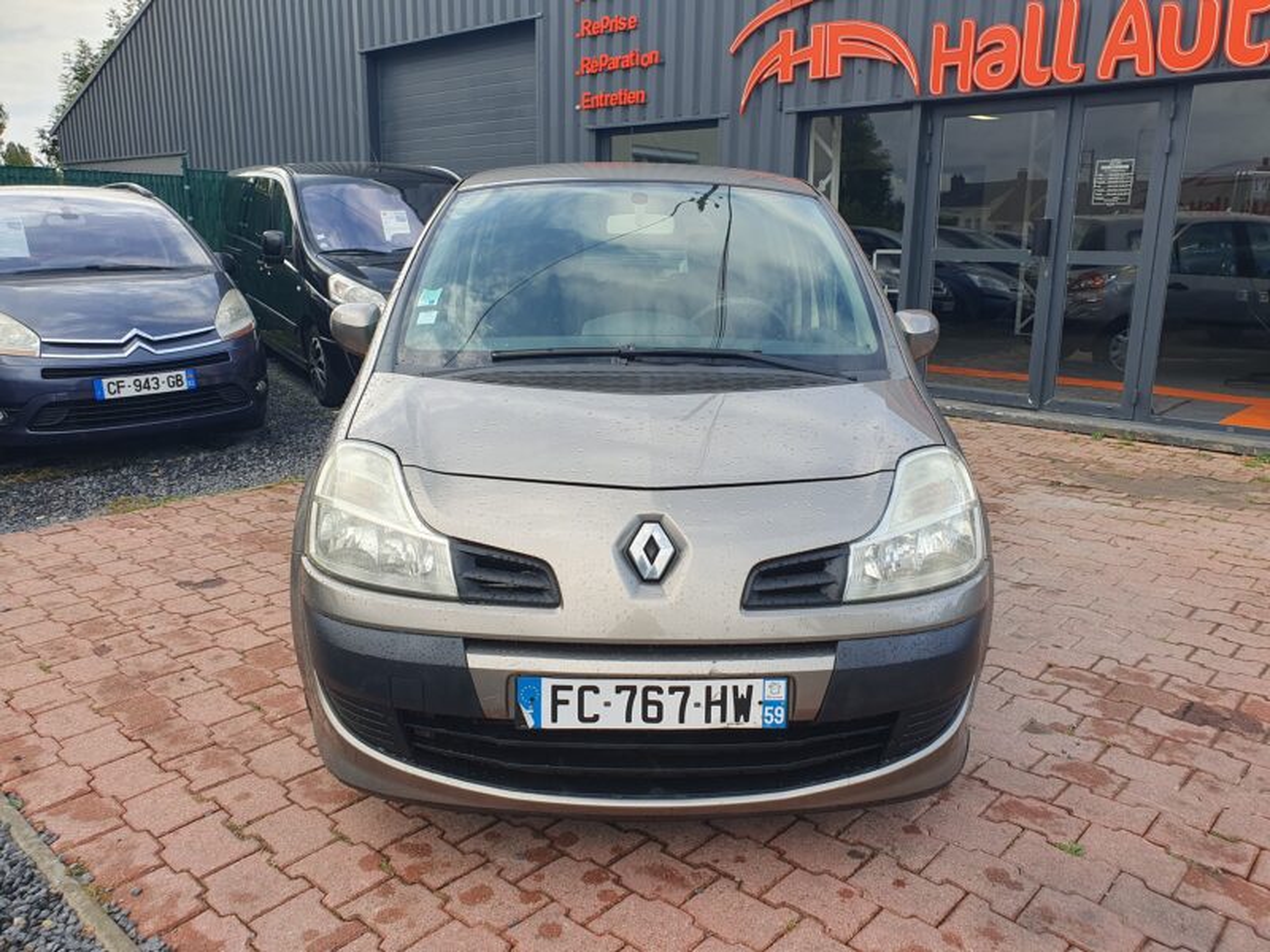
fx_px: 954
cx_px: 635
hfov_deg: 67.3
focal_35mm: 26
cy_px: 476
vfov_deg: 53.1
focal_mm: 4.32
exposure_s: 1/379
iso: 50
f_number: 2.4
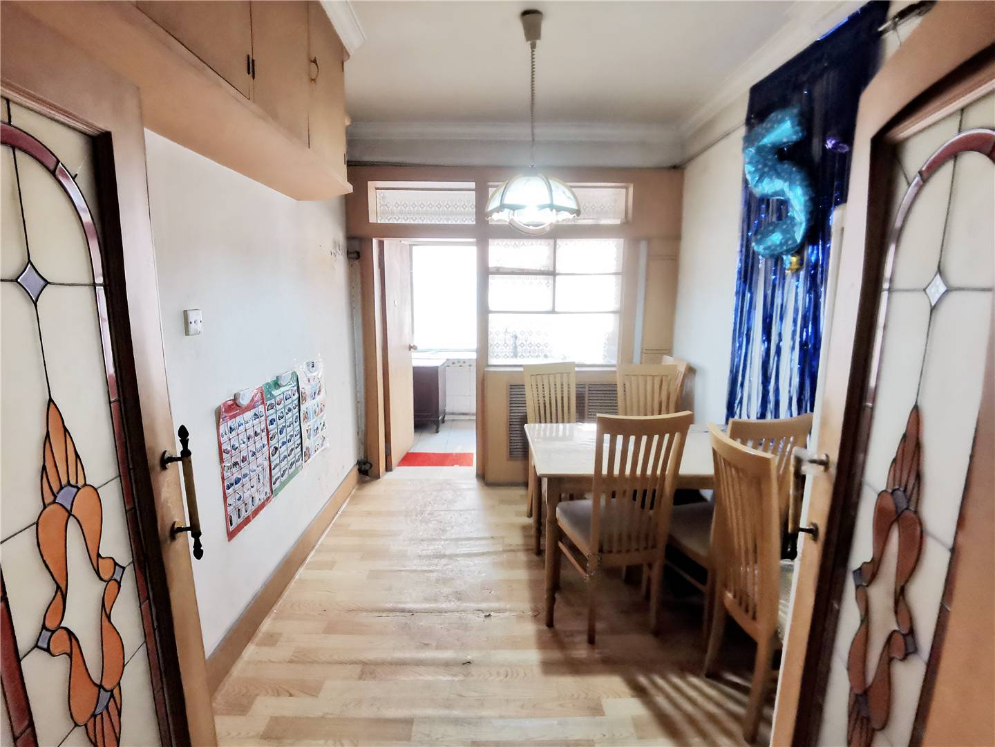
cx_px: 498
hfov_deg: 91.0
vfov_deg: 74.7
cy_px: 374
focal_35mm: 17
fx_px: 489
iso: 500
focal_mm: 2.26
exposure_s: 1/33.3
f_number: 2.2
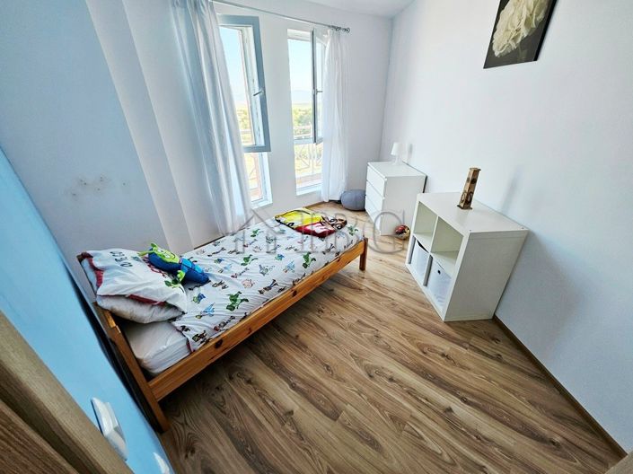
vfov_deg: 89.9
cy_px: 237
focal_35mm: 13
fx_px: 238
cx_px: 316
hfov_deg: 106.2
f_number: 2.2
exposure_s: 1/50
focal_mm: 1.7
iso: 50
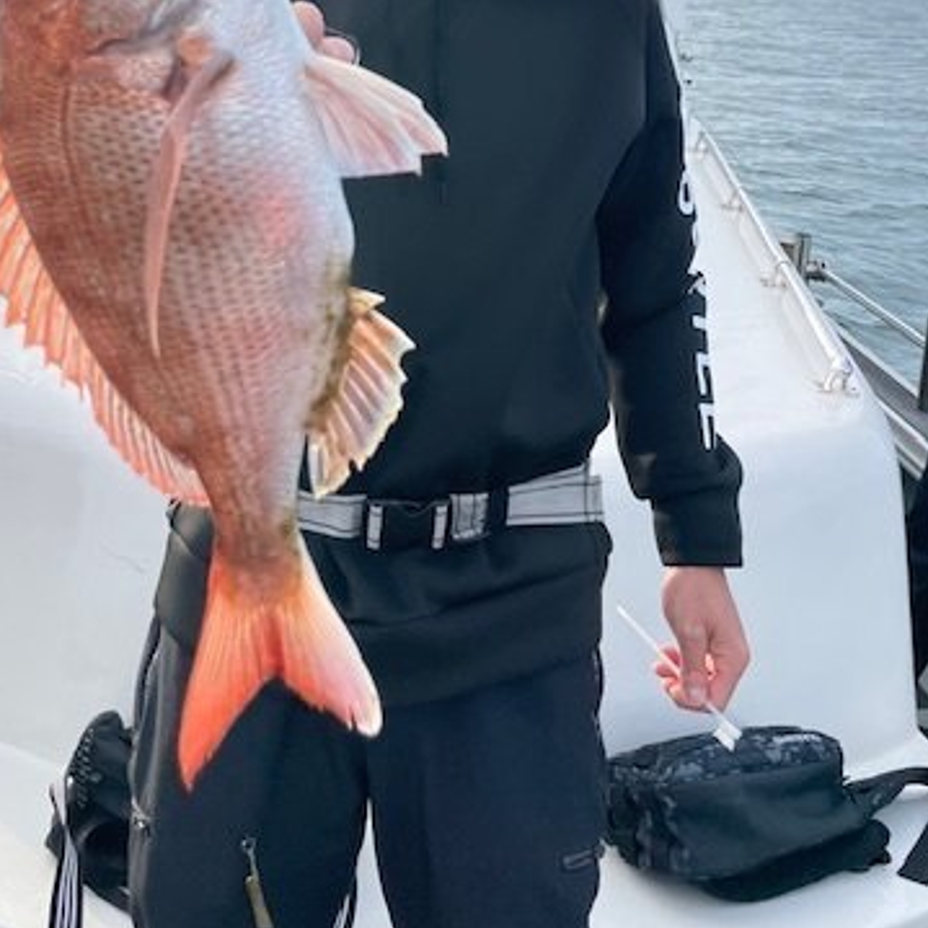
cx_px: 408
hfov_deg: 40.9
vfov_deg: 38.5
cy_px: 121
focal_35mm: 41
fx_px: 1244
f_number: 1.6
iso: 32
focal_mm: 4.2
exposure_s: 1/1642
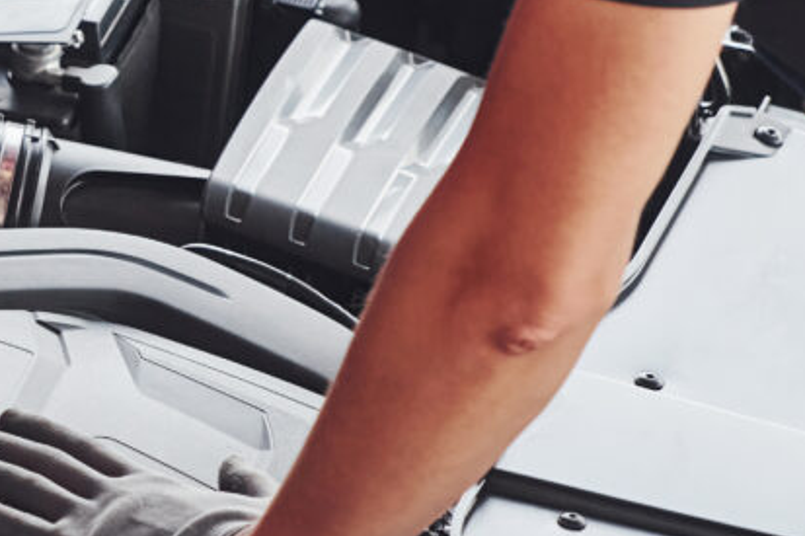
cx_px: -242
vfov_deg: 2.0
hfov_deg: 3.0
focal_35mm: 694
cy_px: 249
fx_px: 15512
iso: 640
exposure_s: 1/320
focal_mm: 140
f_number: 3.5
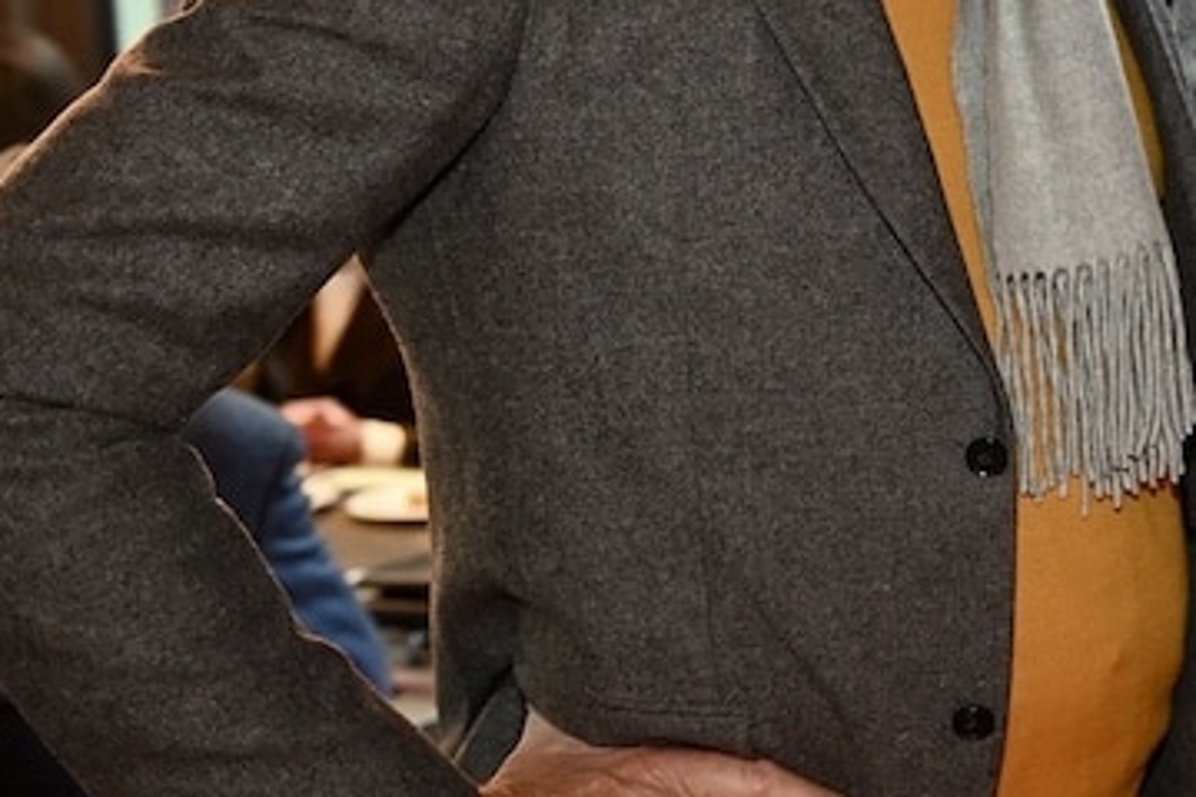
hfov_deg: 20.5
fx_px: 3023
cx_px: 1545
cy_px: -12
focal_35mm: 91
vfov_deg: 14.8
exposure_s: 1/100
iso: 1000
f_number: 3.2
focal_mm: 32
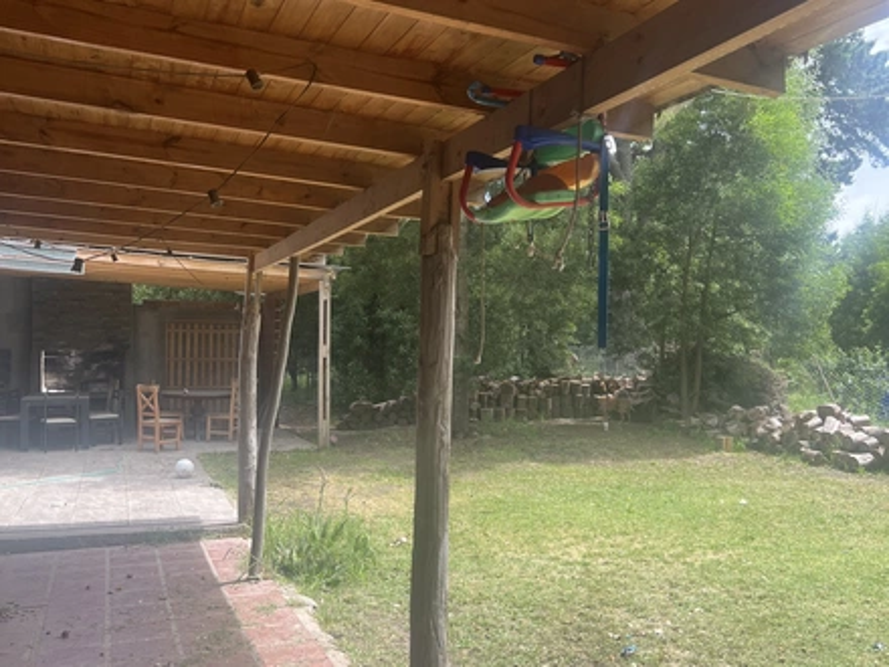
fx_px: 668
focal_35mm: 26
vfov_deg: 53.1
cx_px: 444
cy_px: 334
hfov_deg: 67.3
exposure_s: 1/965
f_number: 1.5
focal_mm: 5.7
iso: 50
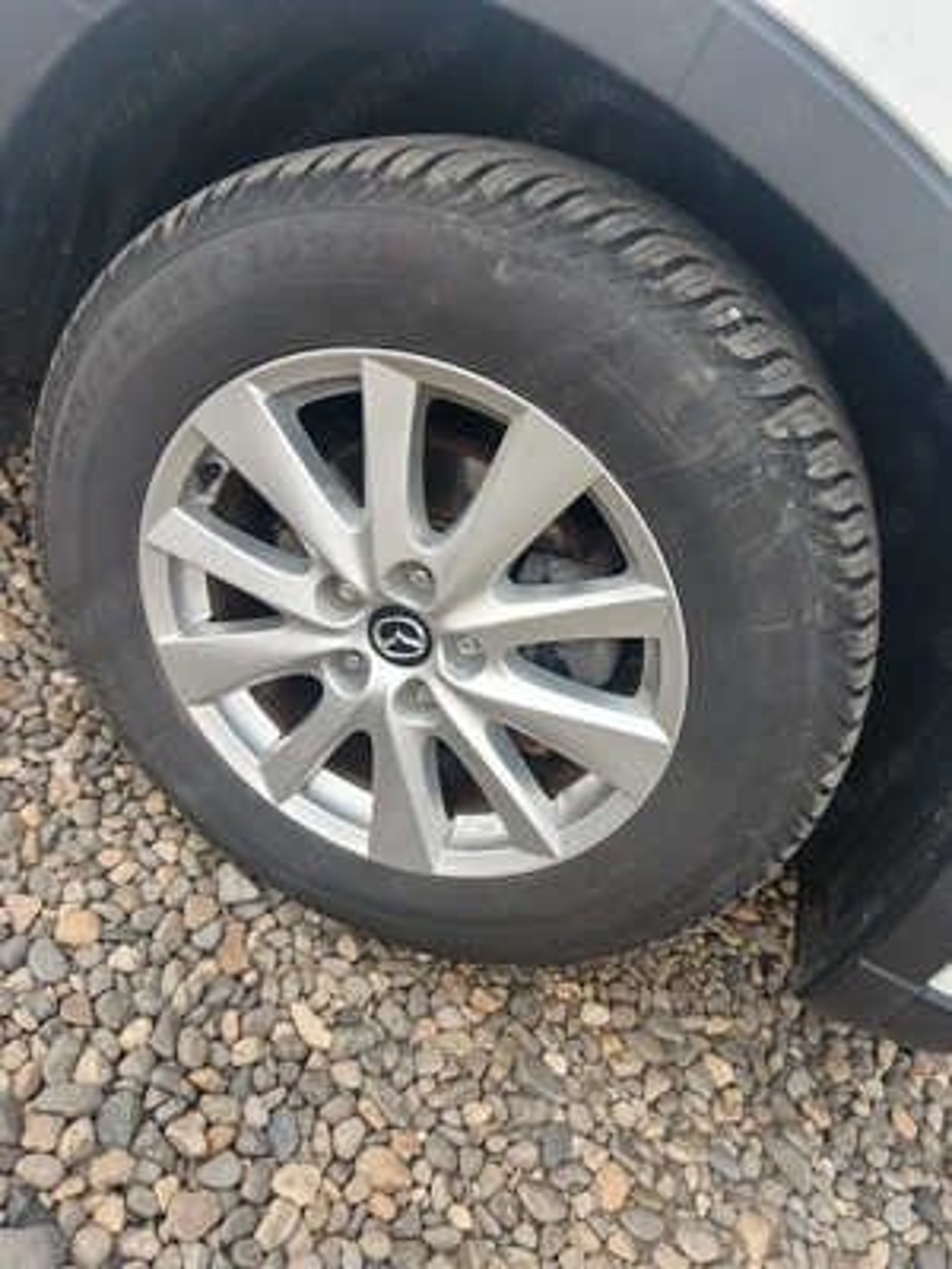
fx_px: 990
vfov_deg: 65.3
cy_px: 634
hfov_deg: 51.4
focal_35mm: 27
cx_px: 476
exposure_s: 1/100
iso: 302
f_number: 1.9
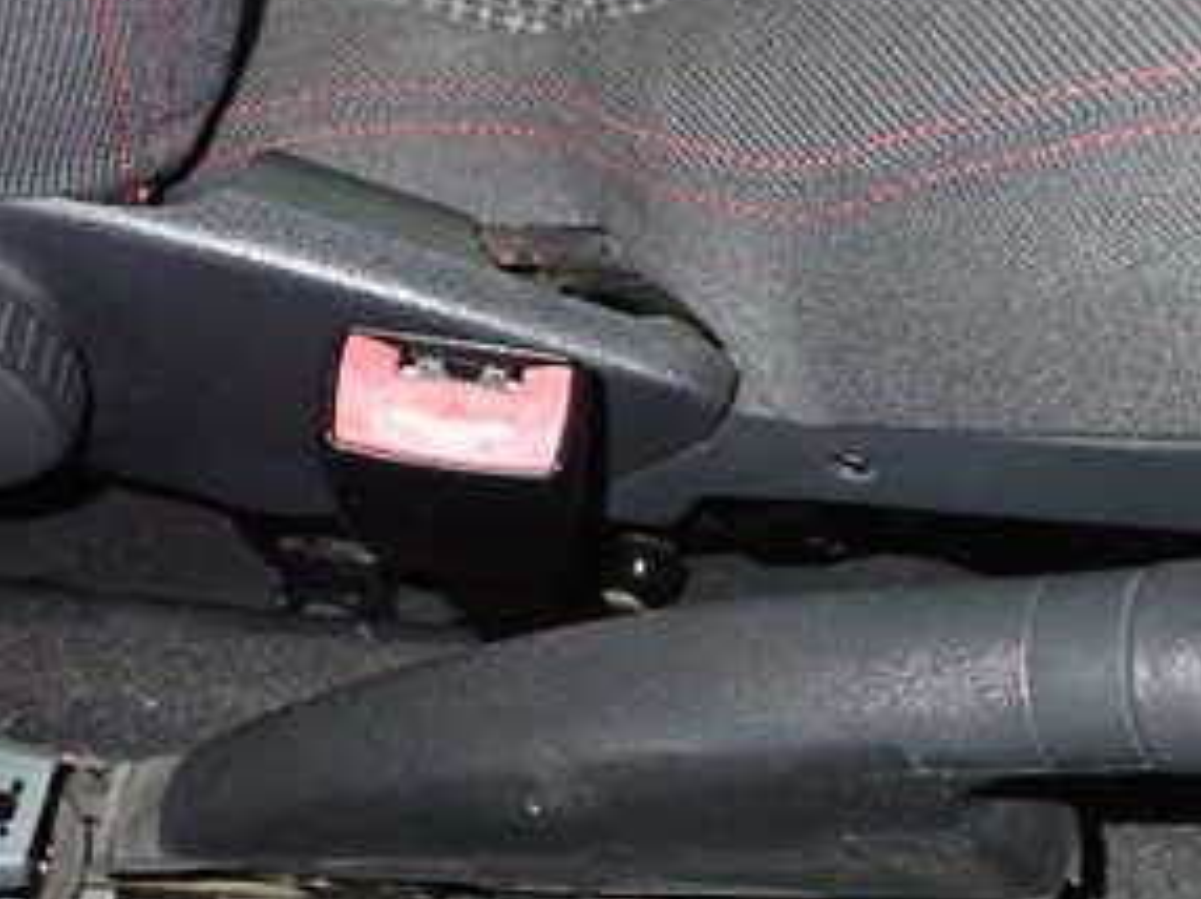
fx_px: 2184
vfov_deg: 22.9
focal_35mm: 63
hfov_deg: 30.4
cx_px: 852
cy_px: 744
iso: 800
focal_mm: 5.4
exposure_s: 1/30
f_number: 6.3
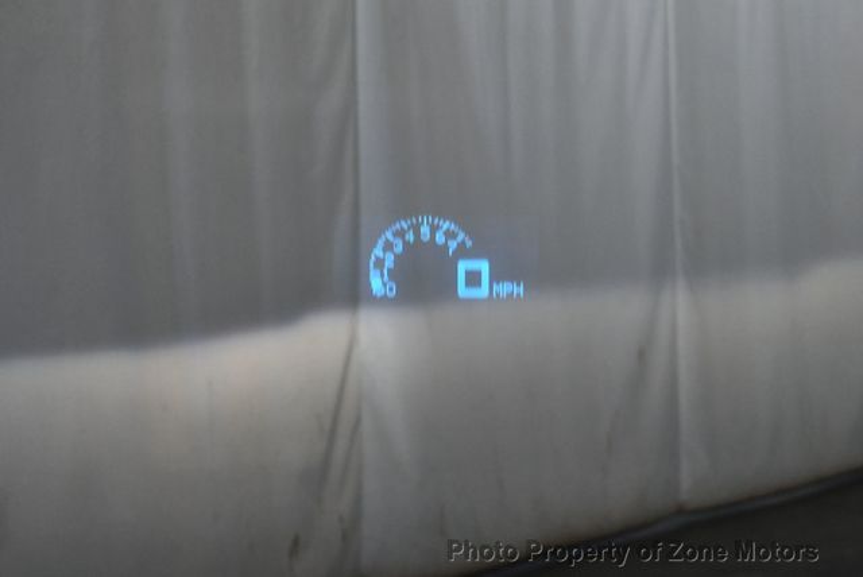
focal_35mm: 110
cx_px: 432
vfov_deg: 12.5
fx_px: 2639
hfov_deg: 18.6
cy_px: 288
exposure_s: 1/200
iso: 800
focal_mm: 55
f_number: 5.6
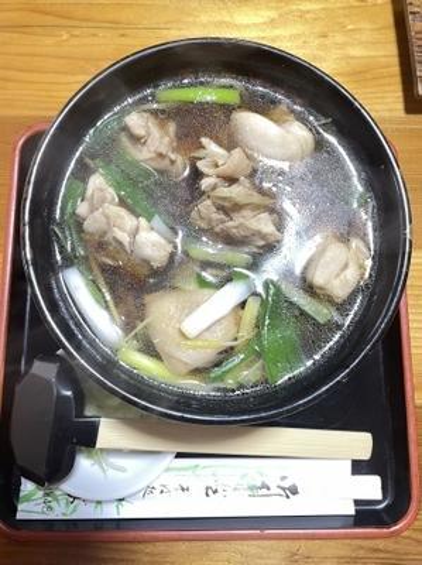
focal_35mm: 26
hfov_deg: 53.0
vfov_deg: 67.4
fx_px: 424
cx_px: 211
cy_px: 282
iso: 125
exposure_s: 1/53
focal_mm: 4.2
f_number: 1.6
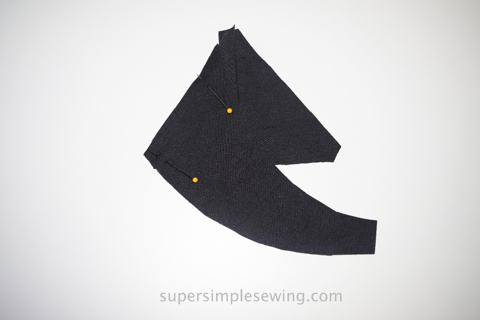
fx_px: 500
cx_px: 240
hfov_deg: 51.3
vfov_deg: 35.5
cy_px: 160
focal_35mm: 38
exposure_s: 1/80
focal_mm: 25
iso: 160
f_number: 4.5
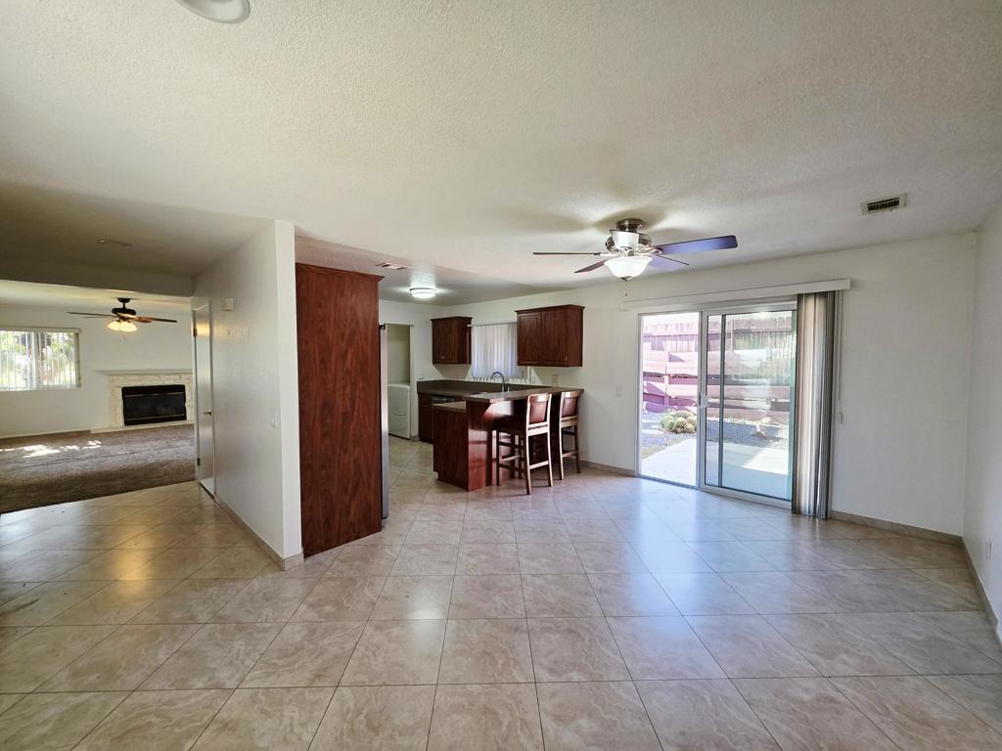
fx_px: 376
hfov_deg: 106.2
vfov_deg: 89.9
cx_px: 501
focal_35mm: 13
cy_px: 376
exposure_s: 1/120
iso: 100
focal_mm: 2.2
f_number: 1.9
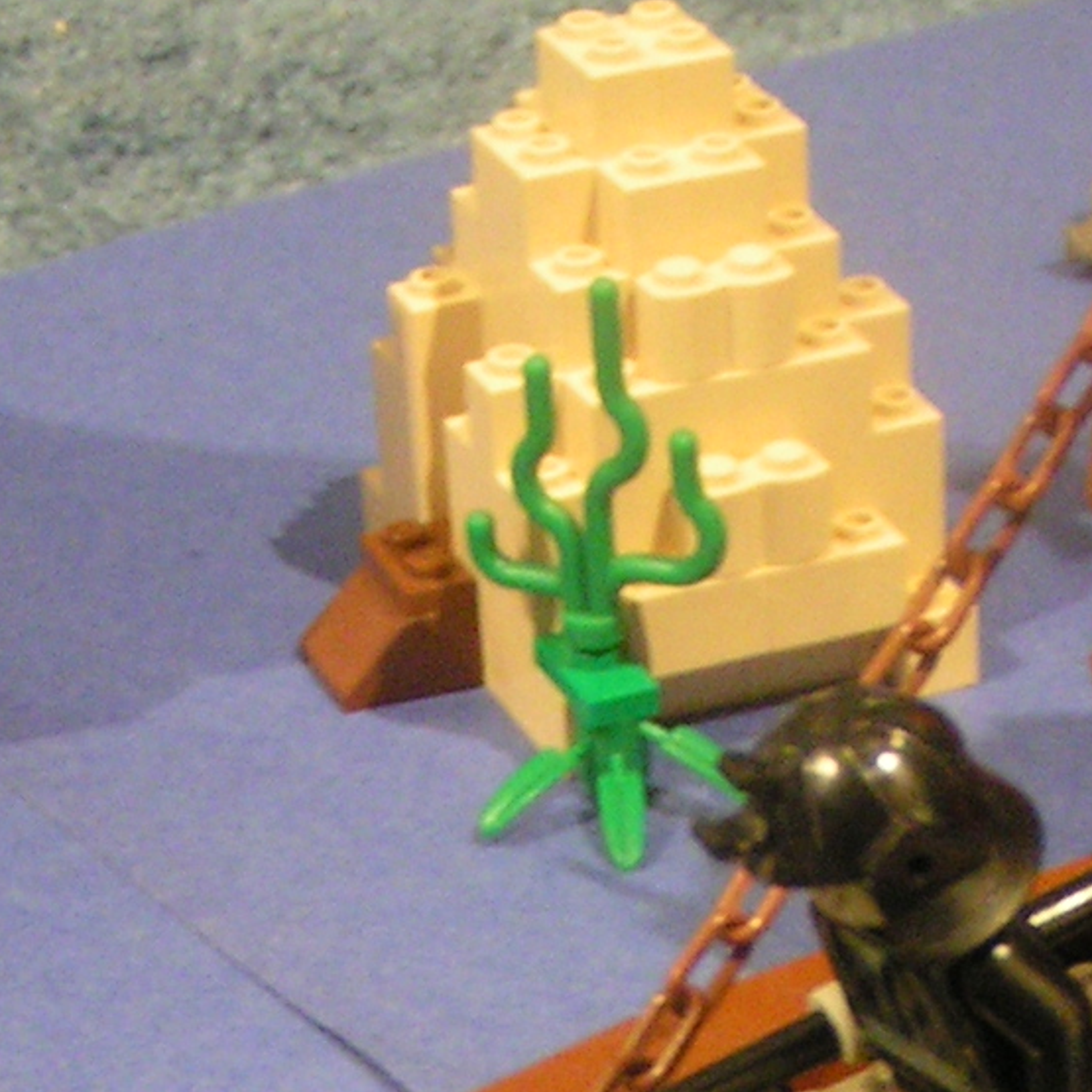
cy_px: 1328
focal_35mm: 124
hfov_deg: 13.9
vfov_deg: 13.7
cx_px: 956
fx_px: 4426
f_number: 2.8
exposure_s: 1/1.3
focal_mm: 5.8
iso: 200
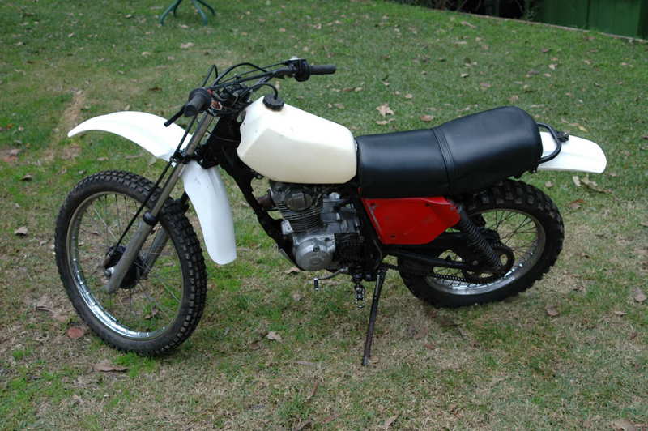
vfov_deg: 31.8
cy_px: 216
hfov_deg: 46.4
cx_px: 324
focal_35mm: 42
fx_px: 755
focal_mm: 28
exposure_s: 1/160
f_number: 3.5
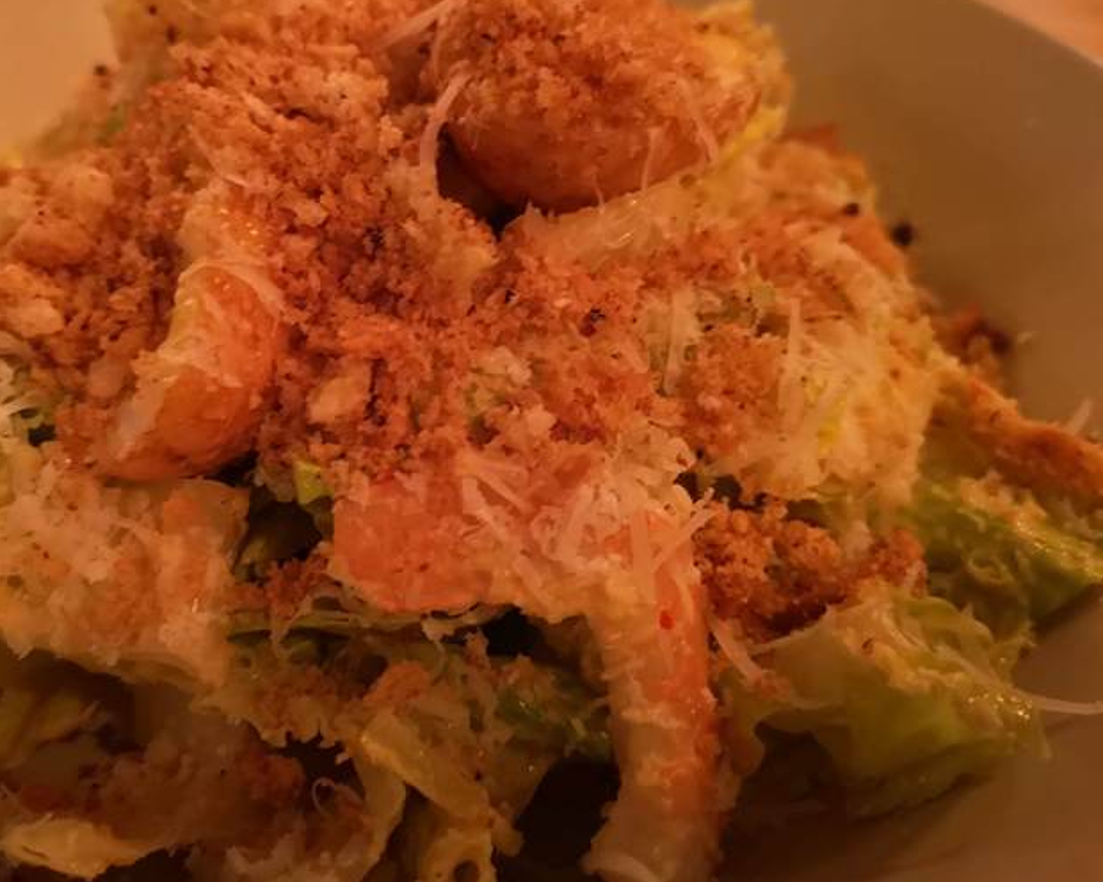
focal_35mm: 34
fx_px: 1110
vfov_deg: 43.3
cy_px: 381
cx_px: 448
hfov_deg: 52.5
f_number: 1.8
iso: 800
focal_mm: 3.95
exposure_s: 1/16.7
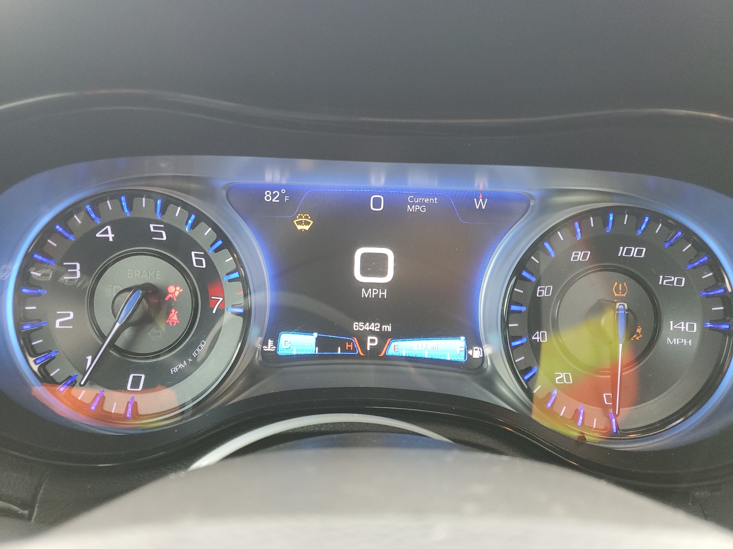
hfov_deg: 67.3
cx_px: 366
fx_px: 551
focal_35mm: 26
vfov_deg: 53.1
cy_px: 274
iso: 107
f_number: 1.5
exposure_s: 1/60.2
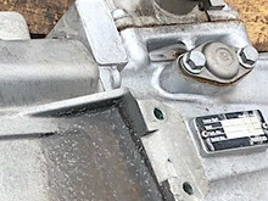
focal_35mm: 136
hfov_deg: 14.4
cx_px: 35
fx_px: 1053
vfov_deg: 10.7
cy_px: 247
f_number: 1.8
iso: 20
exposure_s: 1/375
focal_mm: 4
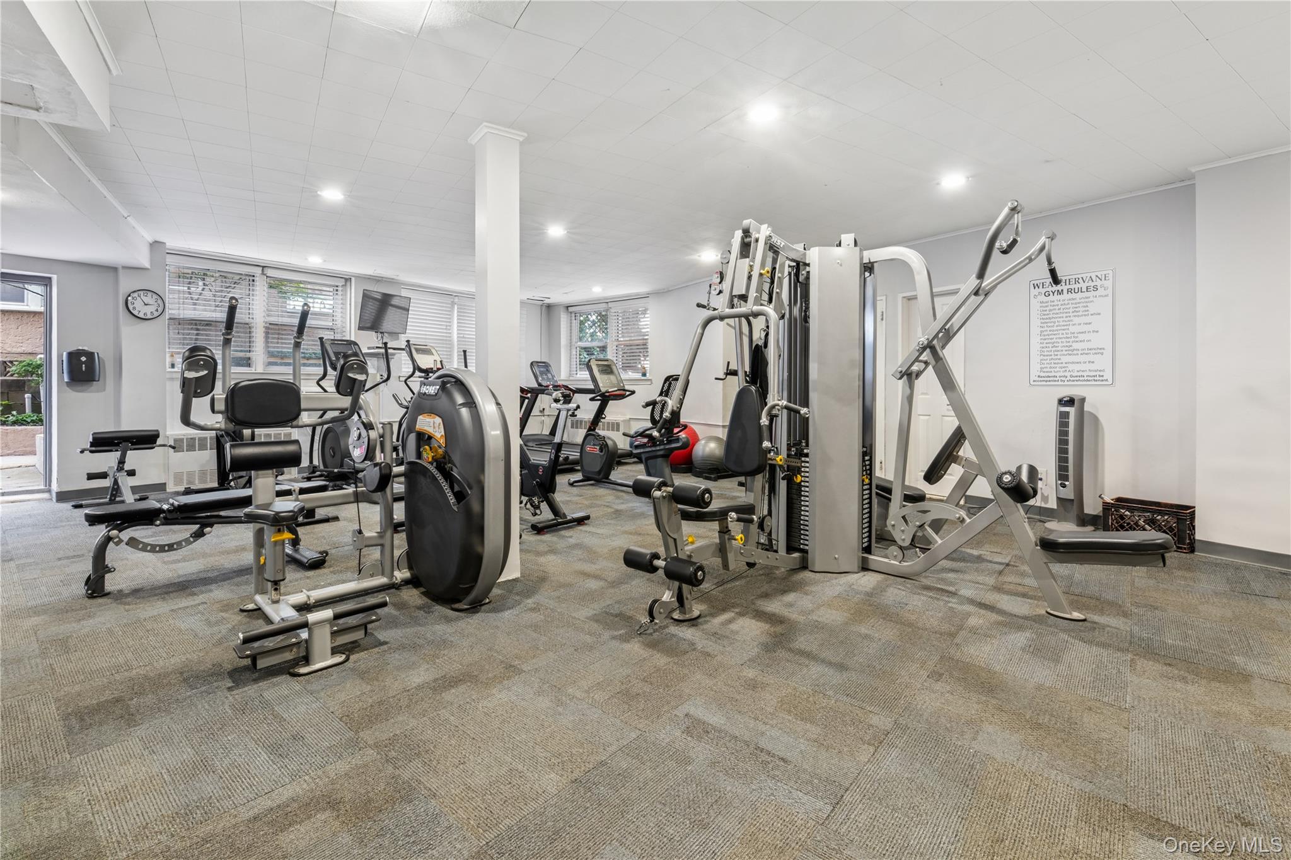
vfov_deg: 77.3
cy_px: 430
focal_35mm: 15
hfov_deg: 100.4
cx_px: 646
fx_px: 538
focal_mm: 15
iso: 640
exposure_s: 1/2
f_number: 14
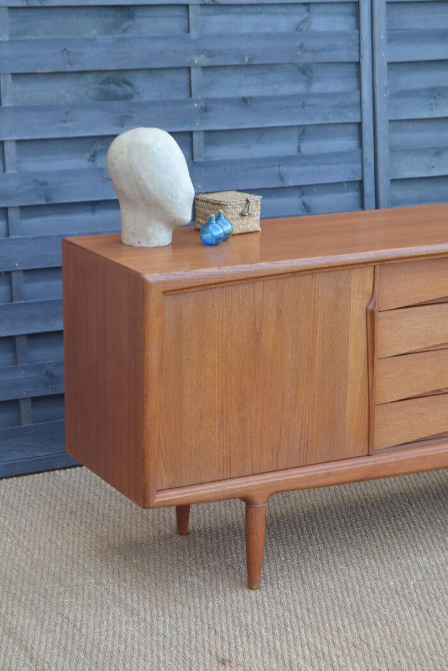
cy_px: 336
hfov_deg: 16.6
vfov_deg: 24.6
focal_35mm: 82
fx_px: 1540
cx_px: 224
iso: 400
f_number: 5.6
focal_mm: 55
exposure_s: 1/100
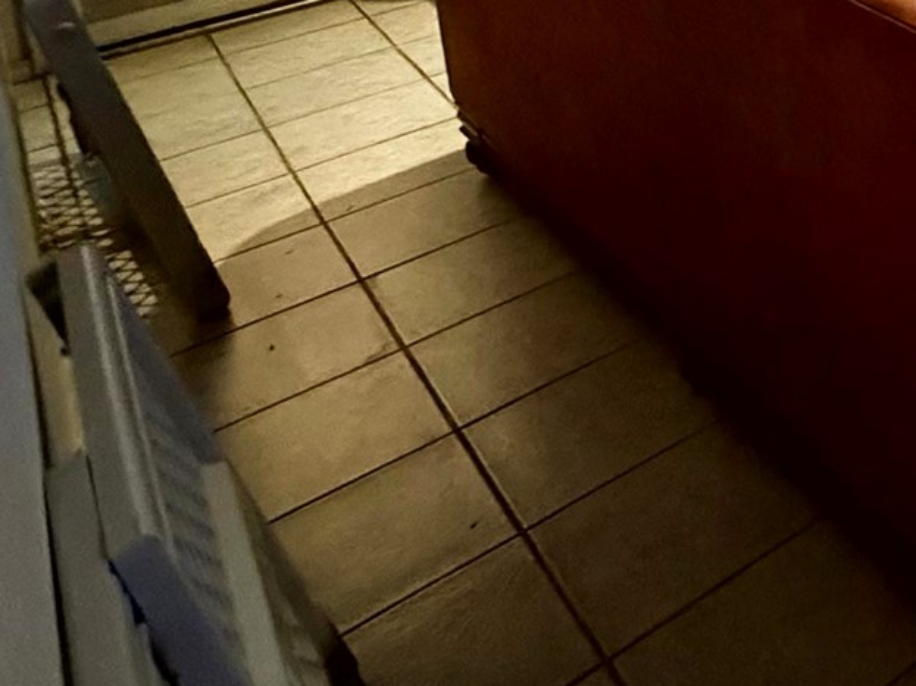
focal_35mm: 46
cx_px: 1386
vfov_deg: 24.9
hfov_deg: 27.6
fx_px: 1217
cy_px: -318
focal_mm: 2.22
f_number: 2.2
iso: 1000
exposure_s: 1/60
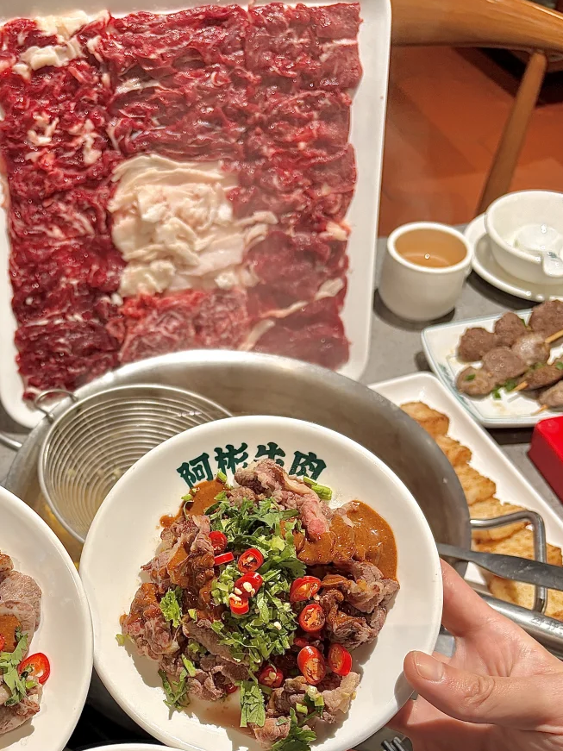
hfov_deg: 32.9
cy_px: 604
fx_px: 933
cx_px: 134
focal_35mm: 43
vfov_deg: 41.9
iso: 100
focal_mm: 5.96
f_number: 1.6
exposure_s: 1/100
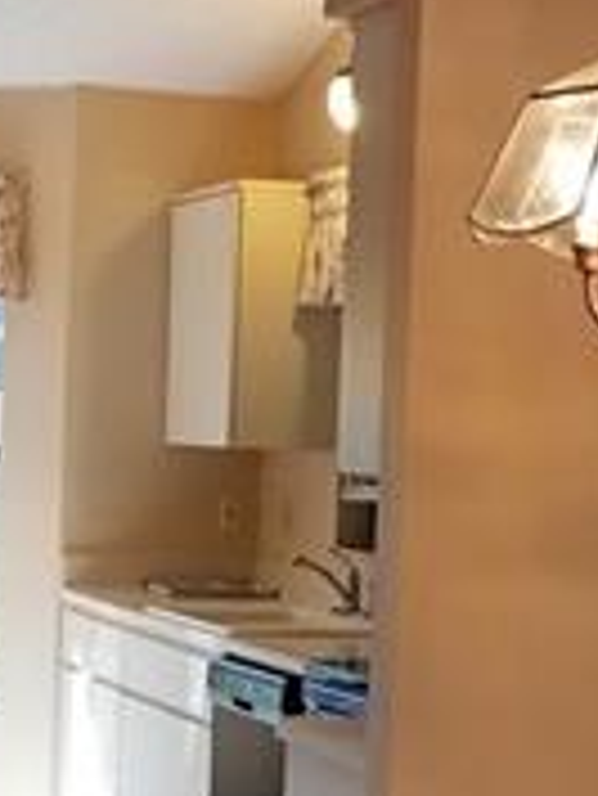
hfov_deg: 13.1
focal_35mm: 113
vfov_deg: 17.1
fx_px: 2600
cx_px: 292
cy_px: 756
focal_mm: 4.2
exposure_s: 1/60
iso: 64
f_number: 1.7
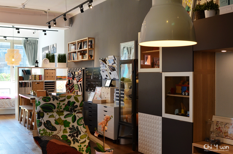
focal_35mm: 42
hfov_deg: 46.5
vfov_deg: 31.7
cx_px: 116
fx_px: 271
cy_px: 77
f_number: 5
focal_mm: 28
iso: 400
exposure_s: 1/100
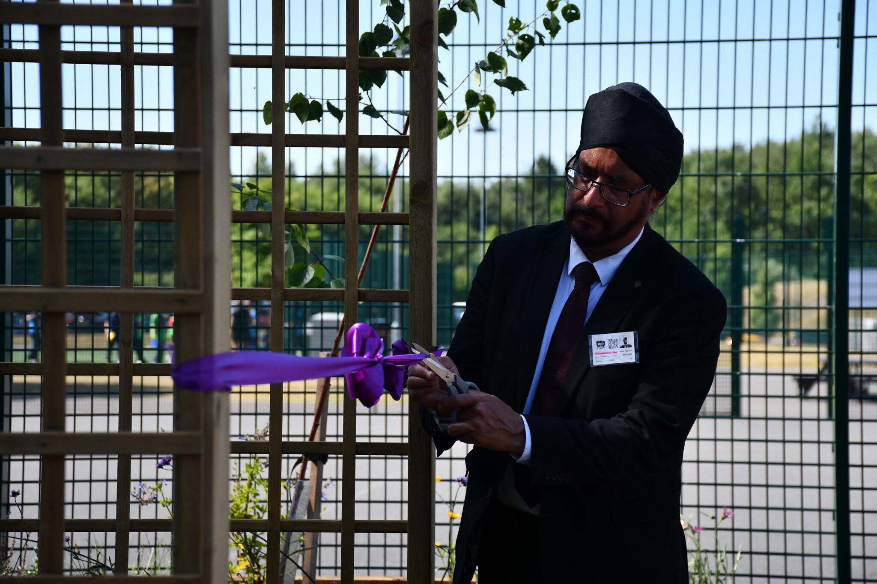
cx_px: 438
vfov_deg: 12.2
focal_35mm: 112
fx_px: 2728
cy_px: 292
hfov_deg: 18.3
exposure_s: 1/500
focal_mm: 75
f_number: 5.6
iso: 200
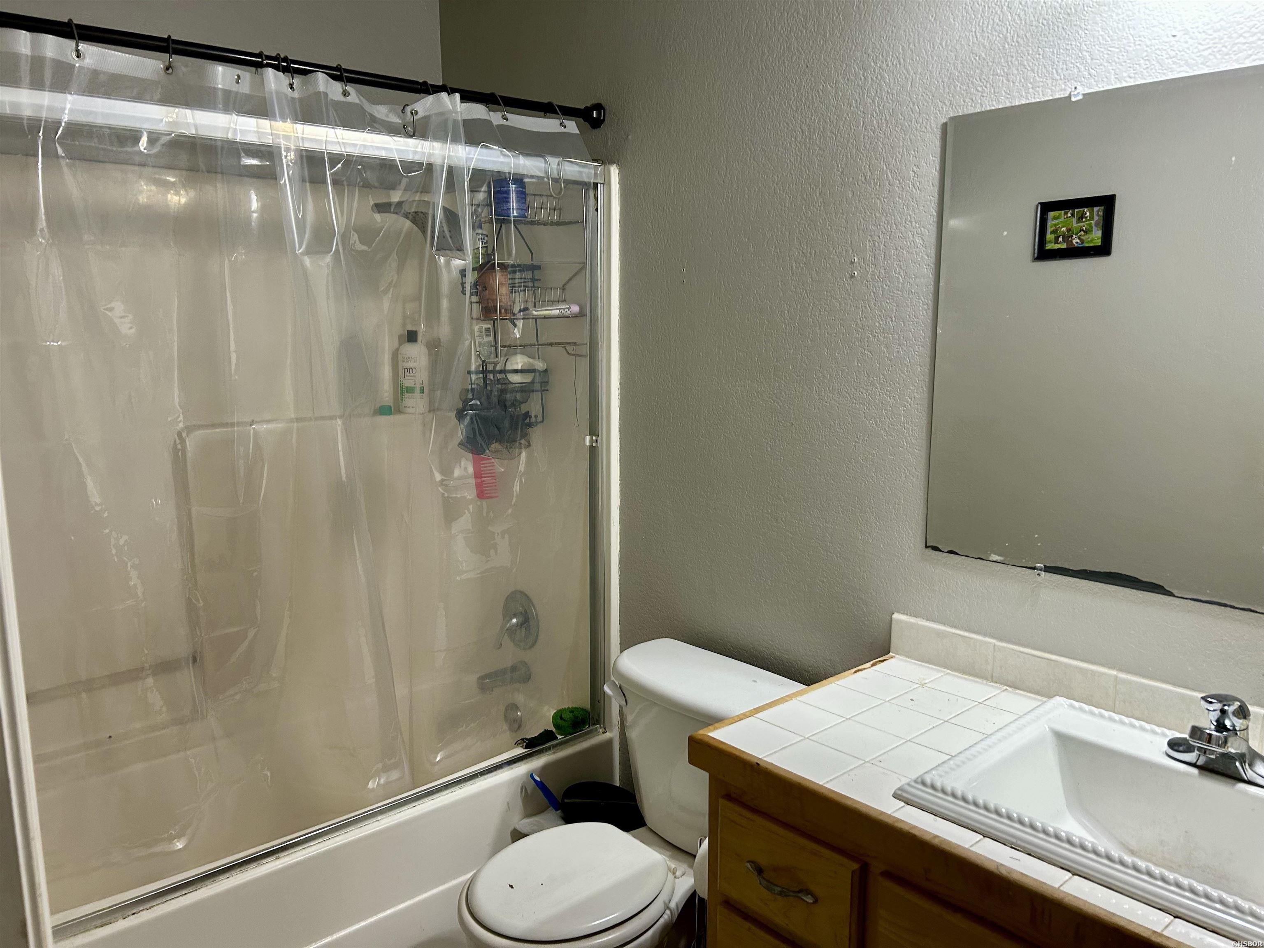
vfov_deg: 53.1
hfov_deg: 67.3
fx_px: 949
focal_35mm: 26
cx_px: 632
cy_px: 474
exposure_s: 1/60
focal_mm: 5.7
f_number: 1.5
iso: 125
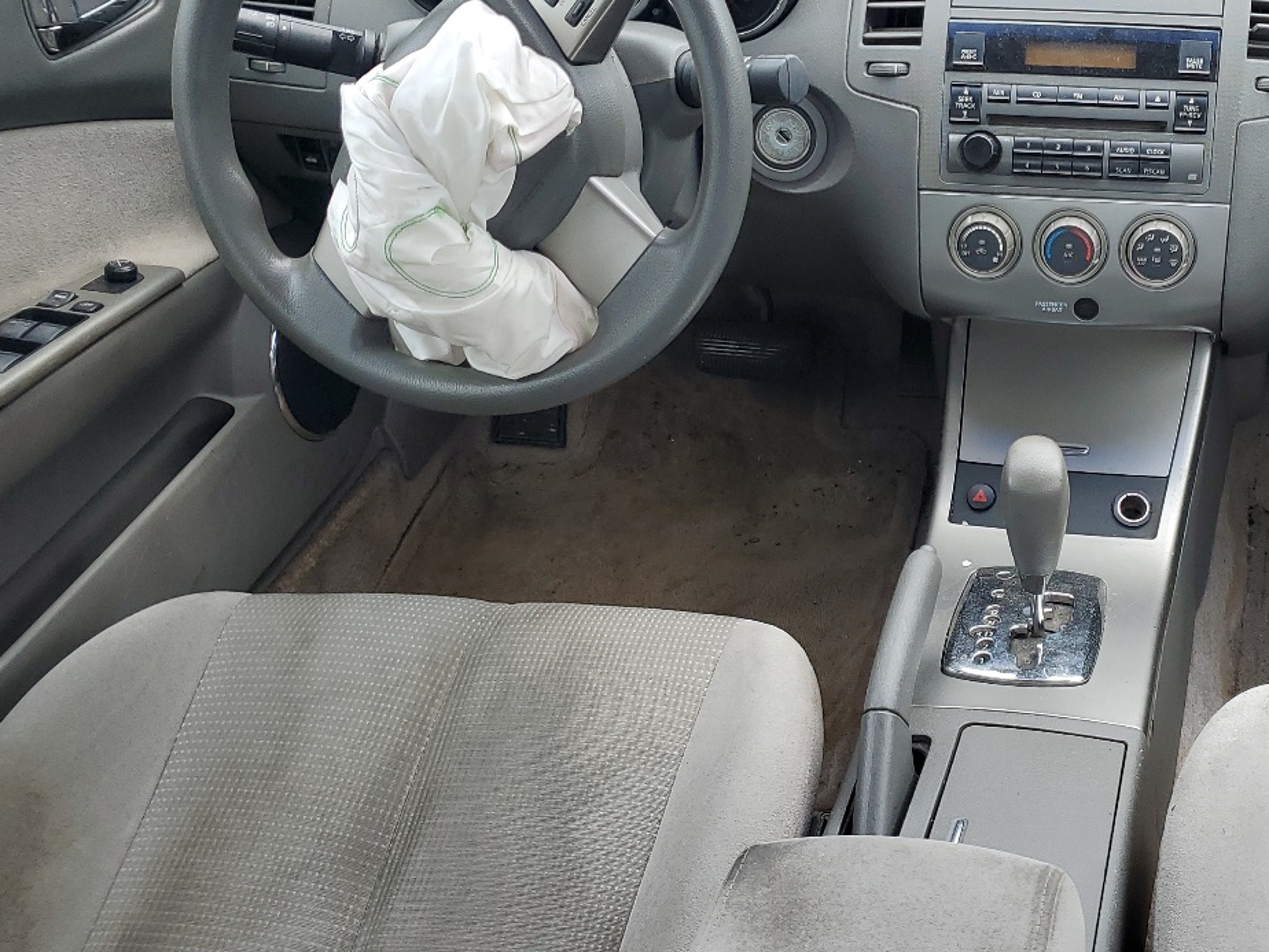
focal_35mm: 45
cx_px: 1027
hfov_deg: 40.2
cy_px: 529
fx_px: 1650
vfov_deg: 32.2
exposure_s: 1/476
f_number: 1.5
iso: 50
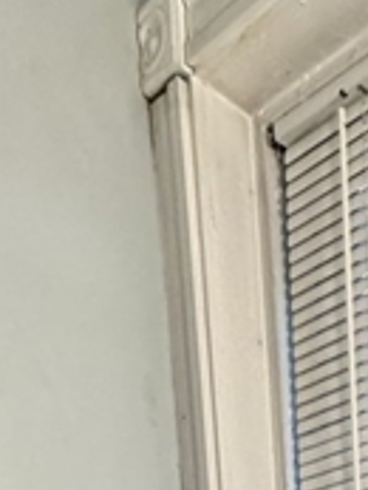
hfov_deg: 23.3
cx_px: 300
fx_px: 878
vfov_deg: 20.4
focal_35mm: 62
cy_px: 915
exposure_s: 1/60
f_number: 2.2
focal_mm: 2.22
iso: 320
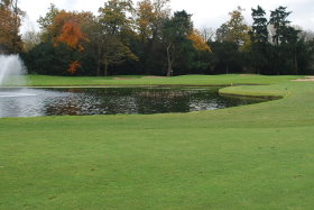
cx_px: 163
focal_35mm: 53
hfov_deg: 37.5
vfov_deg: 25.1
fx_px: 462
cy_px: 42
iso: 200
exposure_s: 1/60
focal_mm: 22
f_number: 5.6
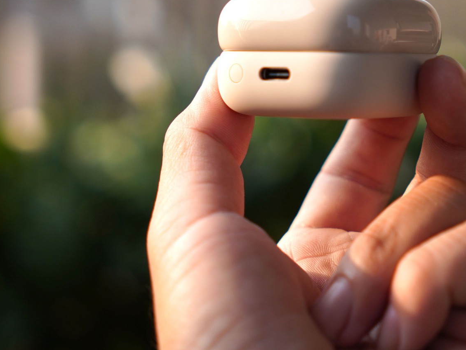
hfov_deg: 19.8
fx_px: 1327
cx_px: 323
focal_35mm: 99
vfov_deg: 14.9
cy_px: 81
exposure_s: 1/800
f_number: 2.8
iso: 100
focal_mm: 38.6
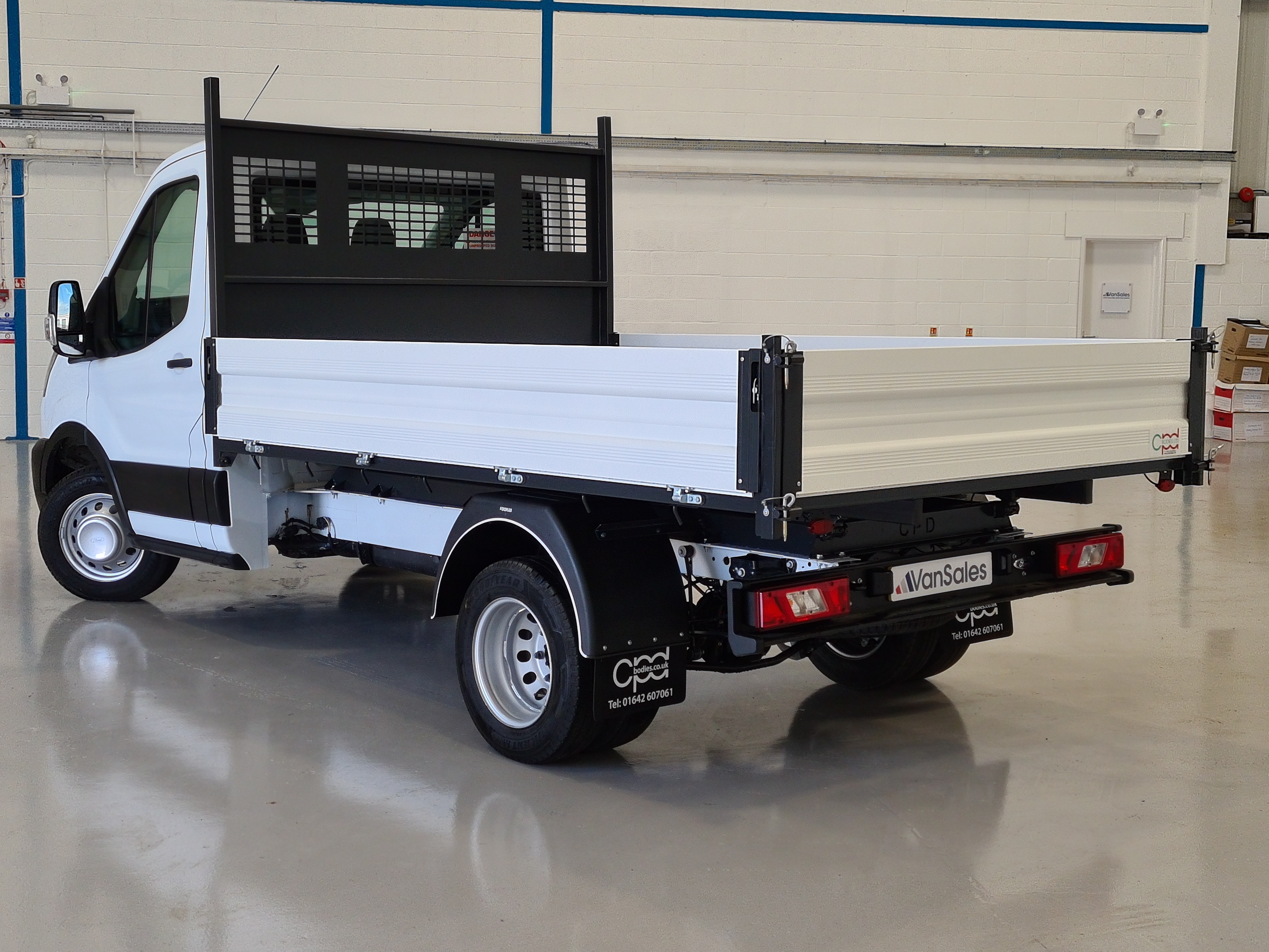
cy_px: 476
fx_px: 953
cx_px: 634
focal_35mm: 26
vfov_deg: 53.1
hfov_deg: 67.3
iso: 50
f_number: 1.8
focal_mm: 5.4
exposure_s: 1/104
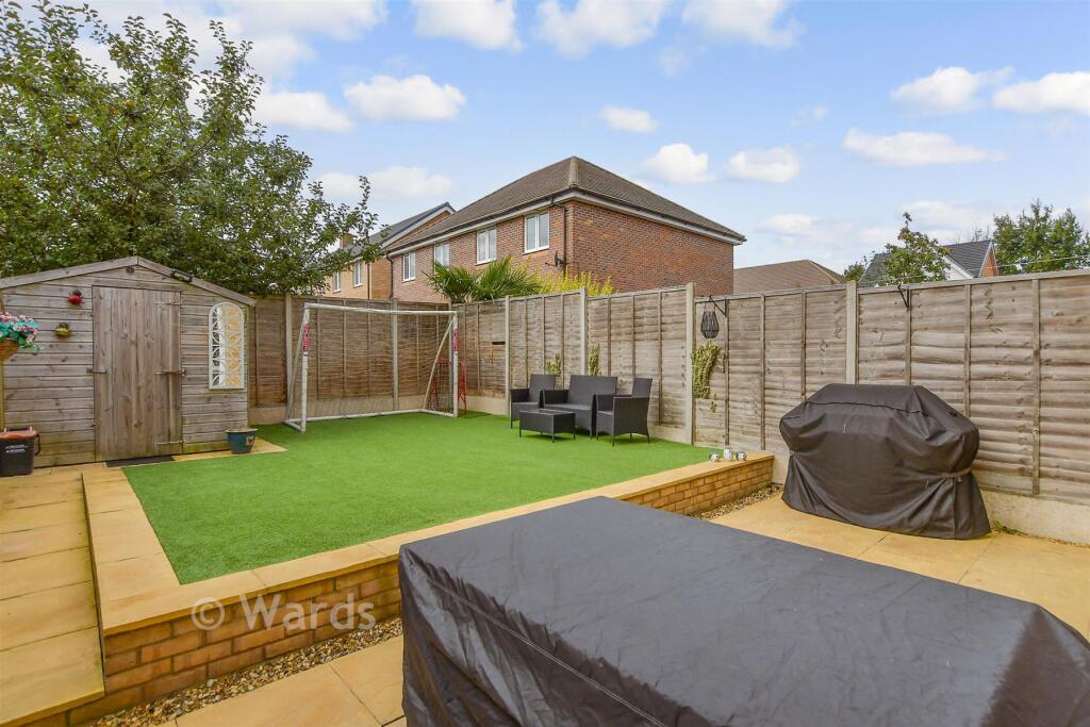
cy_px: 364
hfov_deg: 96.7
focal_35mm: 16
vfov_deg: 73.8
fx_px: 484
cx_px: 545
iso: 320
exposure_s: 1/800
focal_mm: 11
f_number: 8
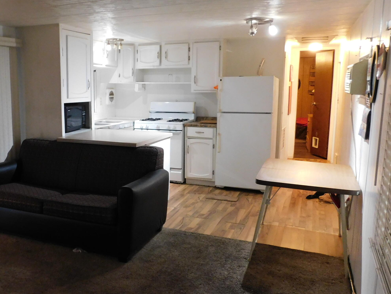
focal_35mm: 35
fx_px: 395
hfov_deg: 51.1
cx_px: 113
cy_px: 149
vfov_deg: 40.7
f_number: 3
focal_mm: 4
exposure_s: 1/13
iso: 400
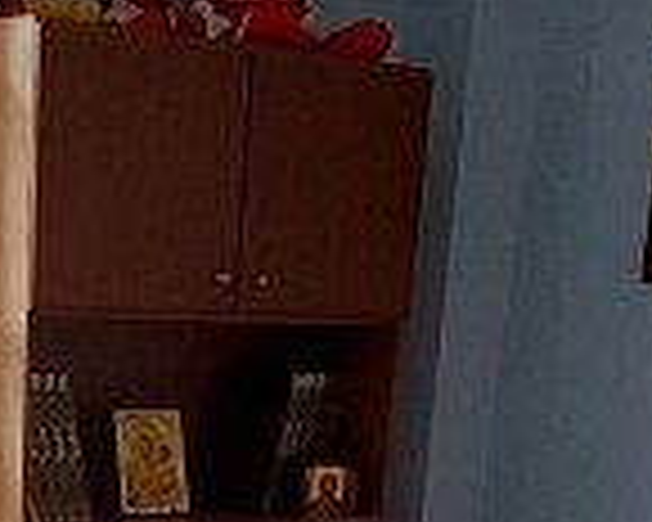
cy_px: 918
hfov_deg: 22.6
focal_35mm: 84
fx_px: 1621
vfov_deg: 15.8
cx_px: 216
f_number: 2.2
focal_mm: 1.74
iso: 64
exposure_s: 1/50
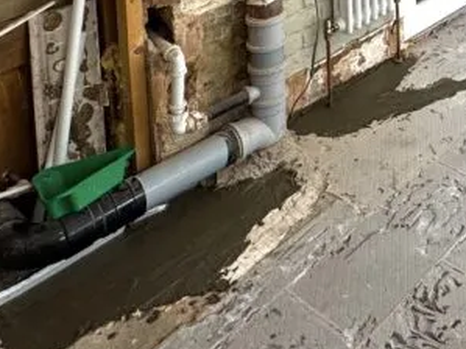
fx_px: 646
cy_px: -220
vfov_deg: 22.6
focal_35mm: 48
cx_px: 564
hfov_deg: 32.5
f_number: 2.2
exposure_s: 1/99
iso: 50
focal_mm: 2.22
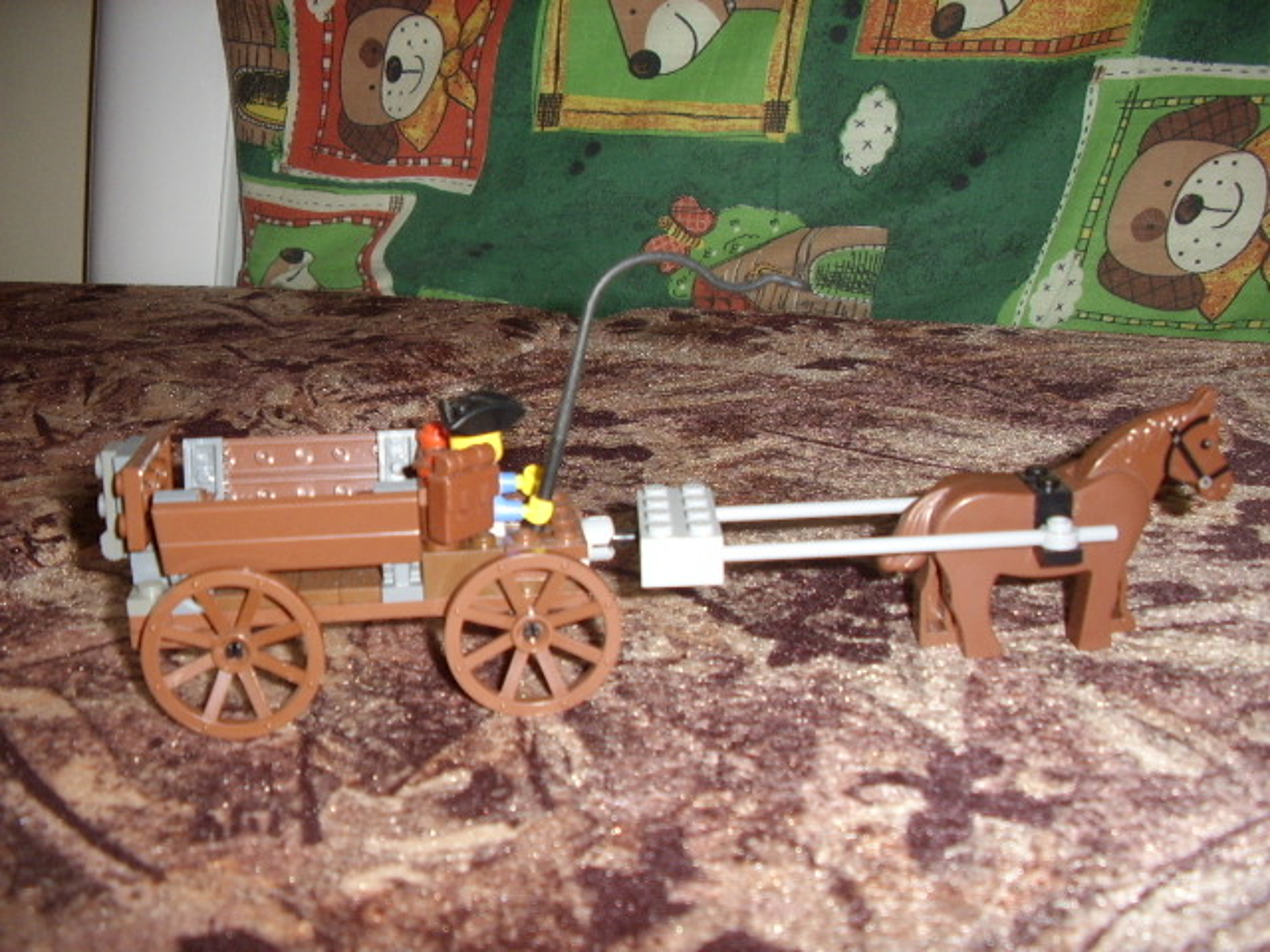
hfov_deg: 60.0
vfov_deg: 46.8
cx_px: 635
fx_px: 1101
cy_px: 476
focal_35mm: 30
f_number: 2.9
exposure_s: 1/30
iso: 183
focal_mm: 5.8
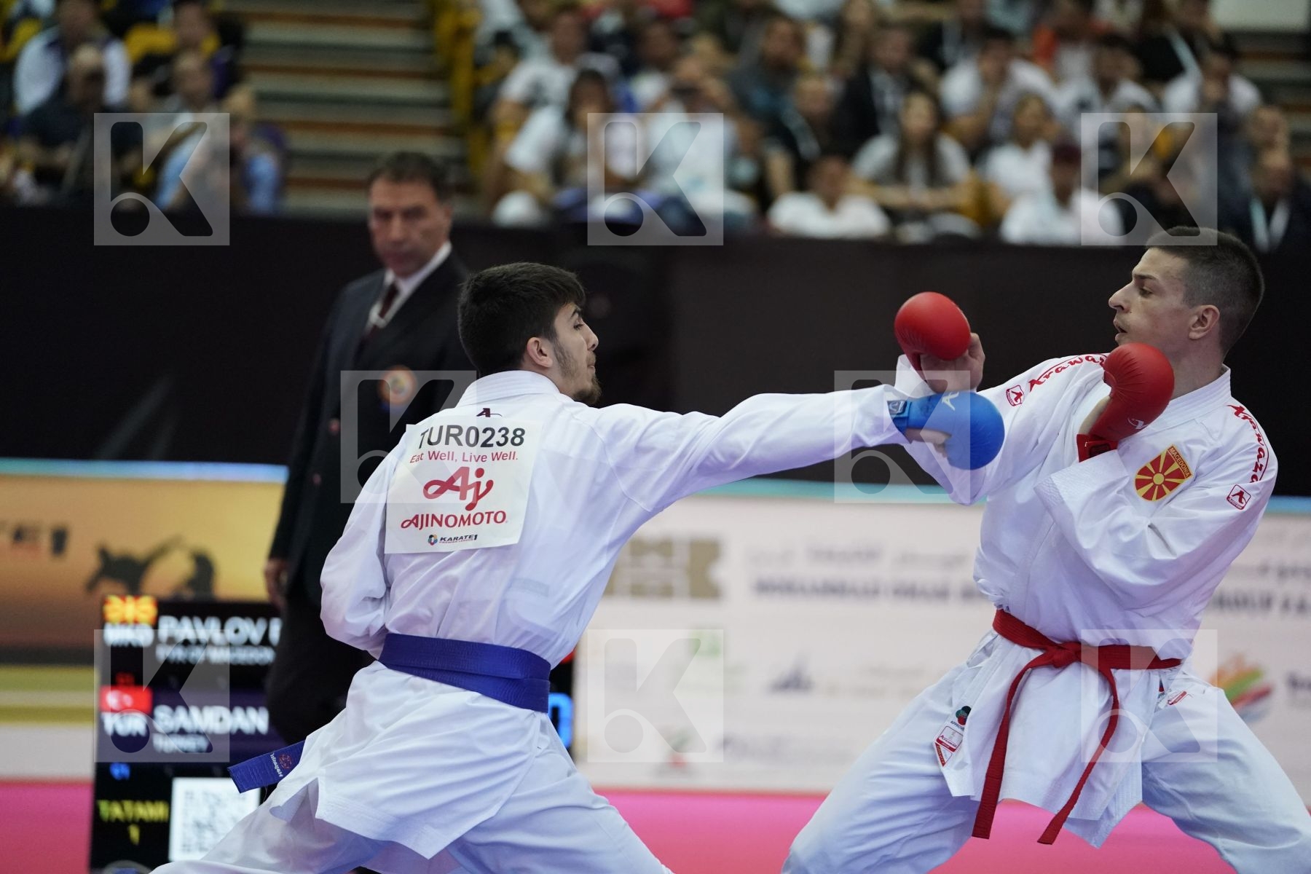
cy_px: 437
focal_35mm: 168
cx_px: 656
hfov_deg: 12.2
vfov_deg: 8.2
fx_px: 6118
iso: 5000
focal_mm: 168
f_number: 2.8
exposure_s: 1/1000
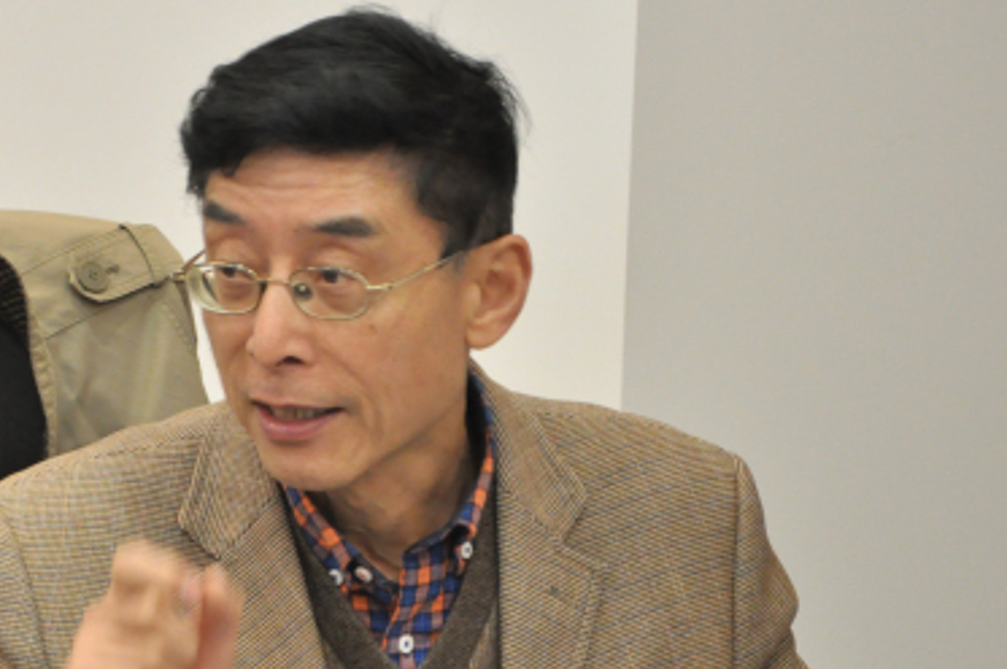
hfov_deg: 11.0
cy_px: 442
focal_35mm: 187
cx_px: 308
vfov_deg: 7.3
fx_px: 5226
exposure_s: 1/30
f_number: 5.3
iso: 1800
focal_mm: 62
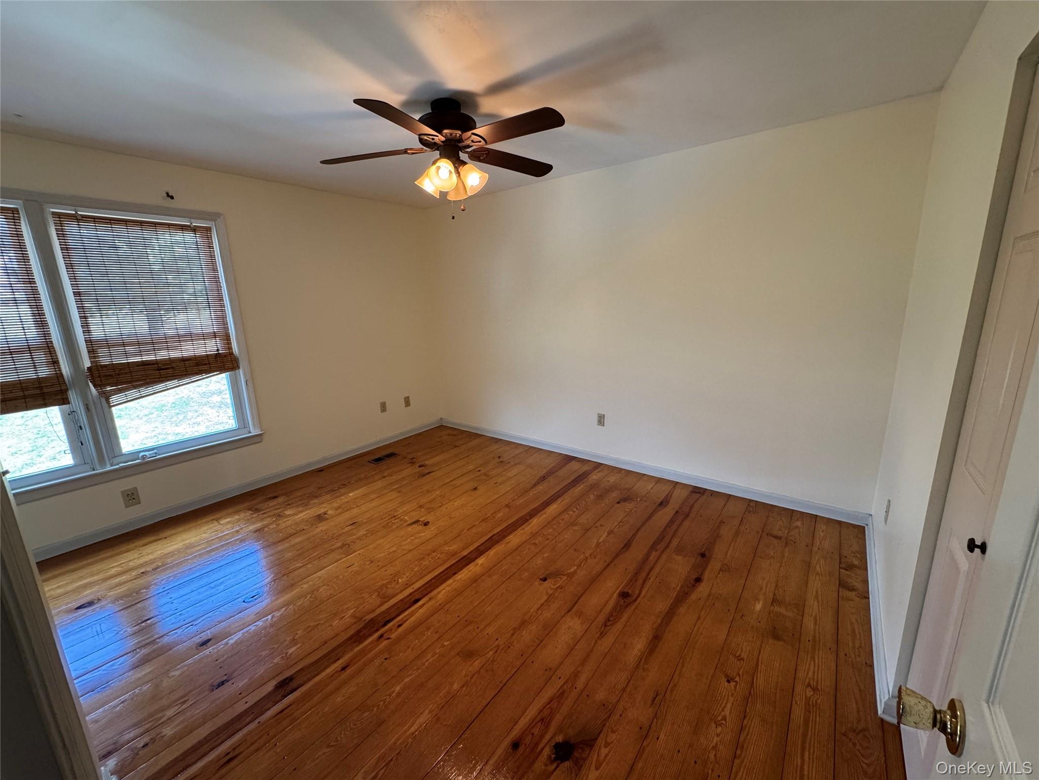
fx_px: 420
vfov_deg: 85.7
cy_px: 390
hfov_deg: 102.1
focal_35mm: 14
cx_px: 520
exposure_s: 1/60
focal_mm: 2.22
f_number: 2.2
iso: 200
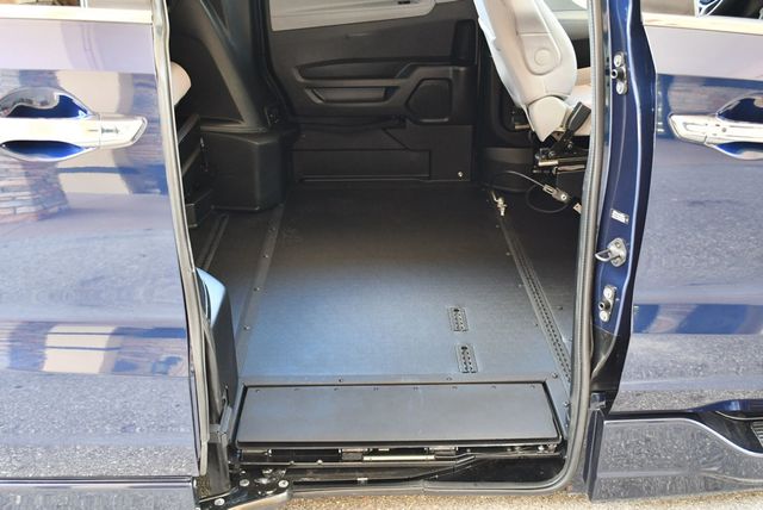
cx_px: 382
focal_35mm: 36
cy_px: 255
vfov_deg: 36.9
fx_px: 764
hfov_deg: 53.1
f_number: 3.5
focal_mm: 18
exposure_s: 1/125
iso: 1000
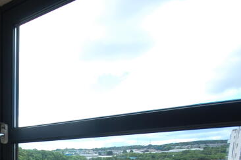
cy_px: 213
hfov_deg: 37.7
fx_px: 281
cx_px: -32
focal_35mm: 42
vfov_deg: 26.5
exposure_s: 1/160
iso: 200
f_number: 6.3
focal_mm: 10
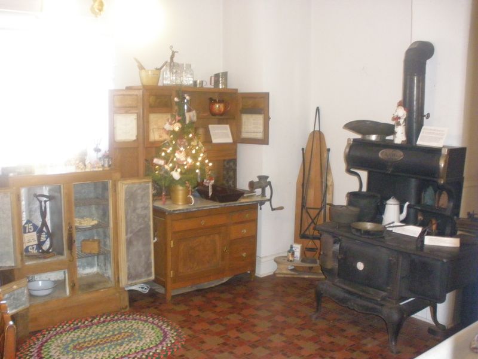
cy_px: 180
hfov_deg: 51.4
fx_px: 497
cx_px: 239
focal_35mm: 36
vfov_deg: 39.7
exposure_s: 1/30
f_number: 3.5
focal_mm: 6.3
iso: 800
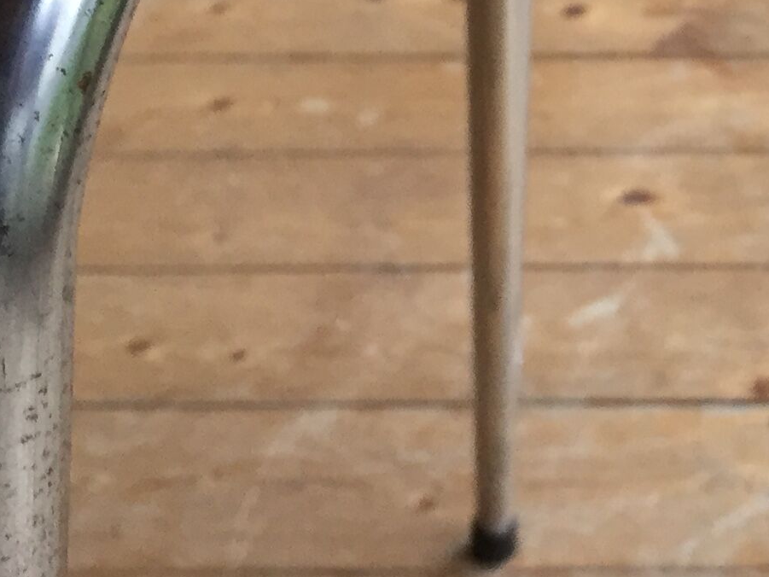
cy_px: 2
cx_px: 964
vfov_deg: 13.9
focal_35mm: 105
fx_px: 2333
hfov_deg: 17.7
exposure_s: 1/33
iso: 125
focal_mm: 4.15
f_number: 2.2
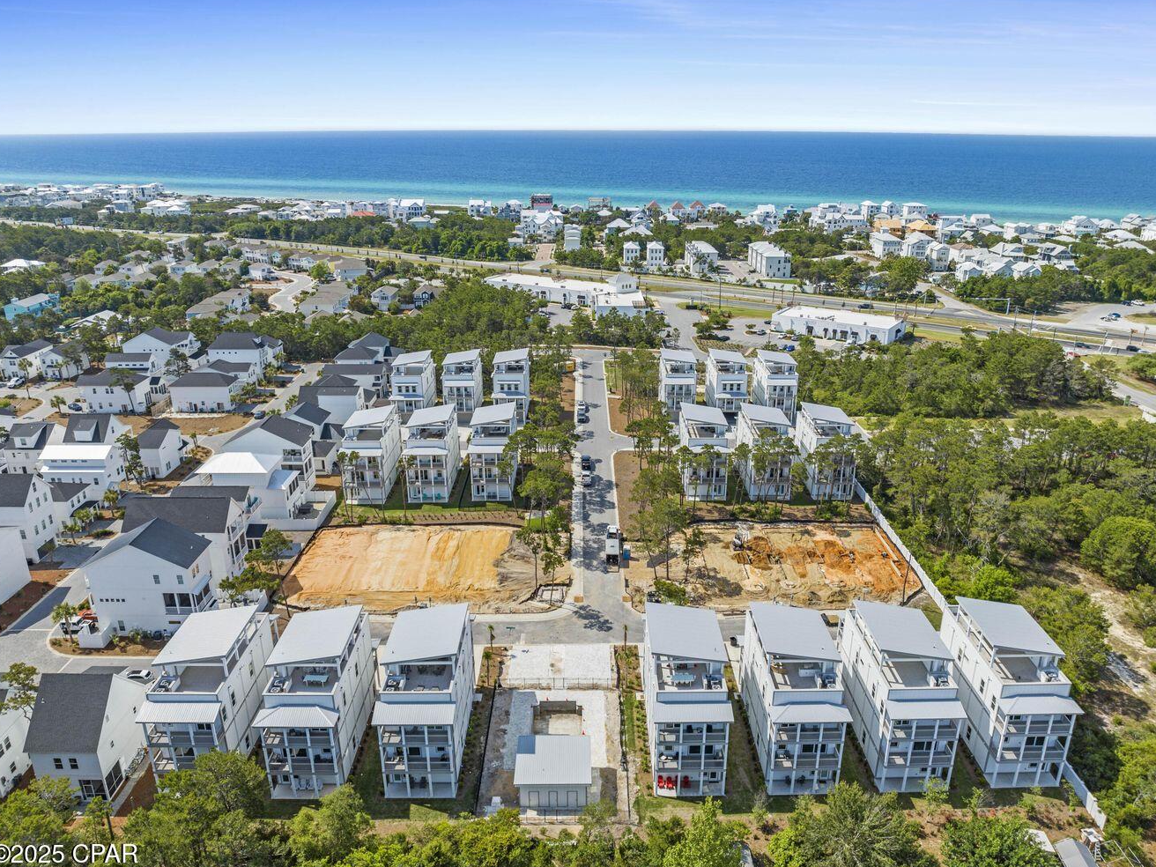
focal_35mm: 25
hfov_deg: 69.4
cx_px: 589
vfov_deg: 54.9
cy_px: 443
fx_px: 835
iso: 110
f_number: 2.8
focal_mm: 12.29
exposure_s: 1/1250
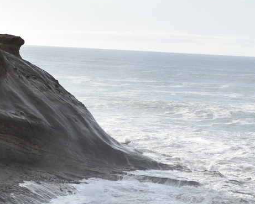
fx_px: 944
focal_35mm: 125
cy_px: 151
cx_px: 15
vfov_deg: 12.3
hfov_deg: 15.2
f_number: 8
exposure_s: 1/250
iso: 100
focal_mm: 48
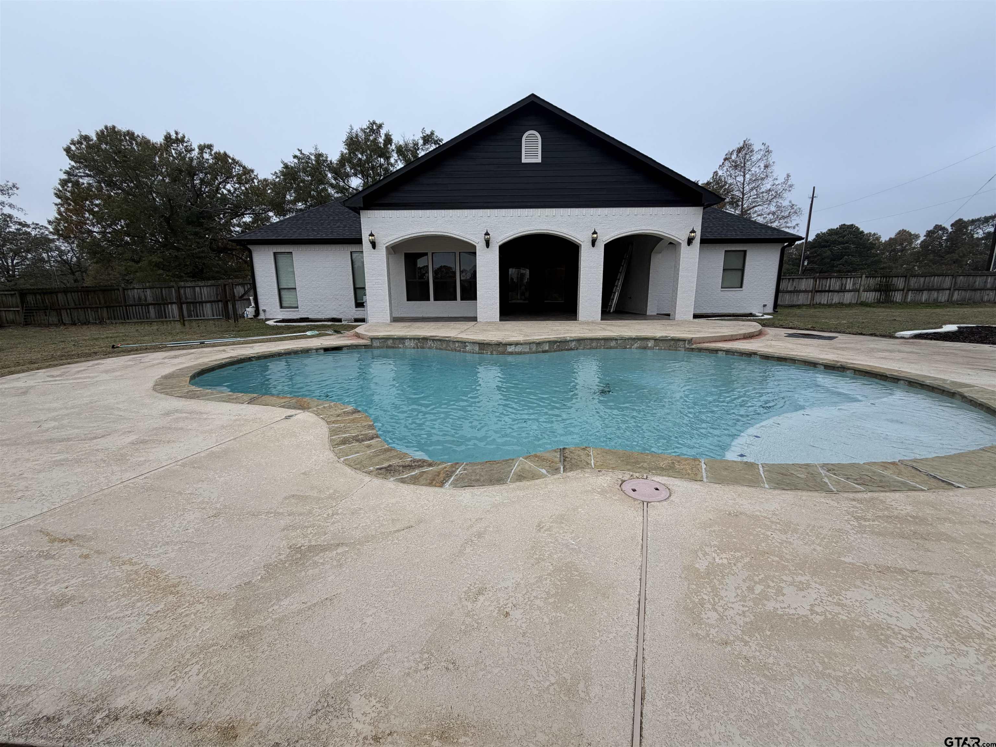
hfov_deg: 102.1
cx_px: 498
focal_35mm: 14
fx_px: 403
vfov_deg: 85.7
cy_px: 374
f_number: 2.2
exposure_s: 1/475
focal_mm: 2.22
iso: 64
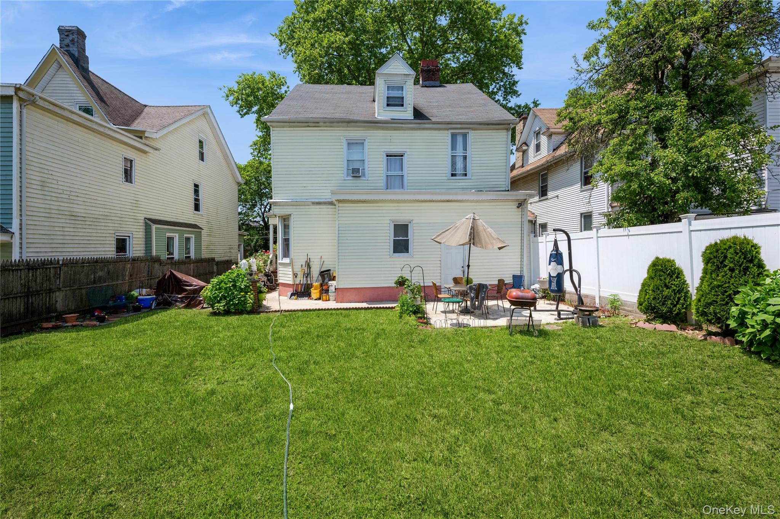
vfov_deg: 79.1
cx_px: 390
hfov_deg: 102.3
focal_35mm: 14
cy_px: 260
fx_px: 314
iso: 200
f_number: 11
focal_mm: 14.5
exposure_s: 1/200
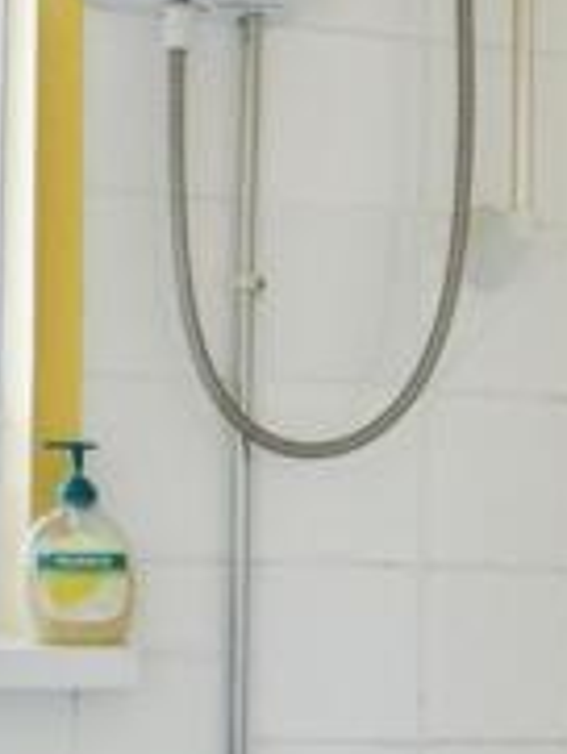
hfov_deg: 17.0
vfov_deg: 22.3
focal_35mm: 87
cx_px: 284
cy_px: 575
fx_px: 1898
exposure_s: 1/100
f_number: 8
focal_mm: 16
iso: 2000
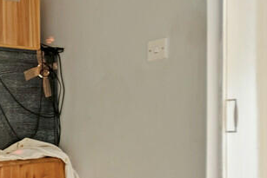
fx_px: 371
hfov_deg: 34.7
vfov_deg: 26.4
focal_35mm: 50
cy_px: 147
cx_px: -18
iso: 200
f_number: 3.5
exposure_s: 1/60
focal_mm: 10
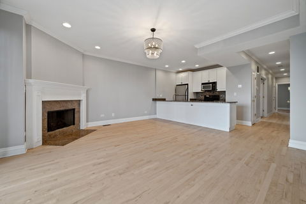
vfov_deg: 81.1
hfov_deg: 104.3
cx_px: 153
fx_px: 119
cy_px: 102
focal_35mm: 14
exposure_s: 1/10
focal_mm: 14
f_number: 8
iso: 400
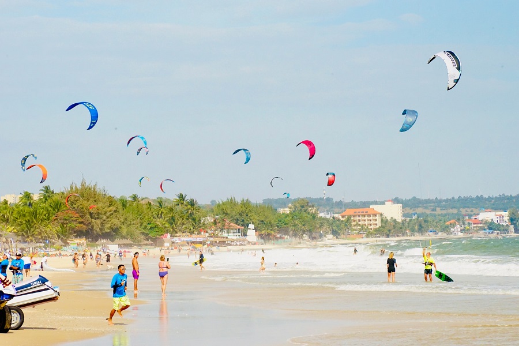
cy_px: 173
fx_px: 2883
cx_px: 260
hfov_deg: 10.3
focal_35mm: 200
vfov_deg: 6.9
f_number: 18
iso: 5000
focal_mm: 200
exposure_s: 1/2500
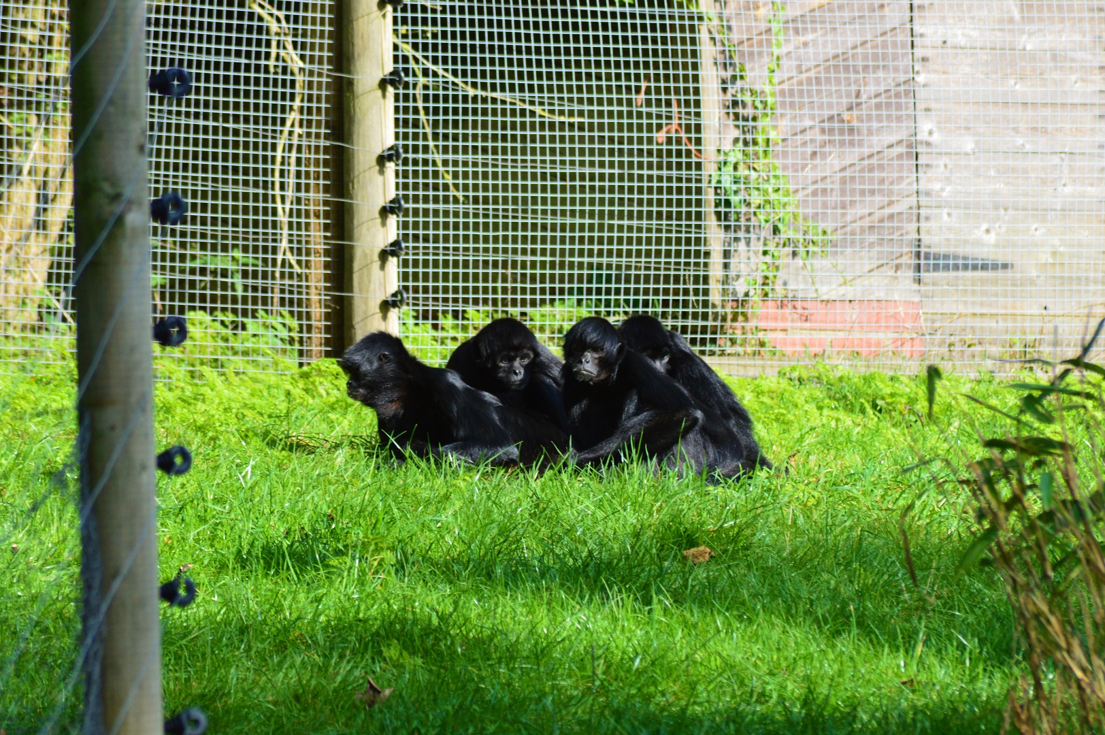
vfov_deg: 3.1
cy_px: 368
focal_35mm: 450
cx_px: 552
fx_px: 13801
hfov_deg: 4.6
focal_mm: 300
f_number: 10
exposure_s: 1/200
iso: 400
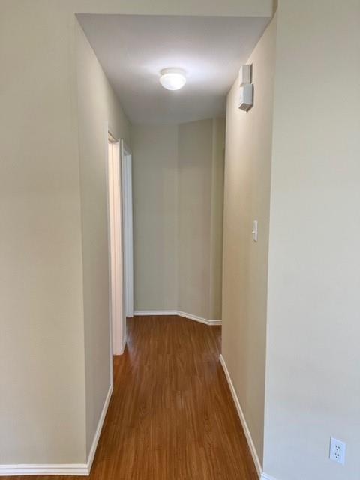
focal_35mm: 26
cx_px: 180
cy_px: 240
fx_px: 361
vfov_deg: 67.3
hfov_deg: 53.1
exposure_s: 1/120
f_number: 1.5
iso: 100
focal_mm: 5.7
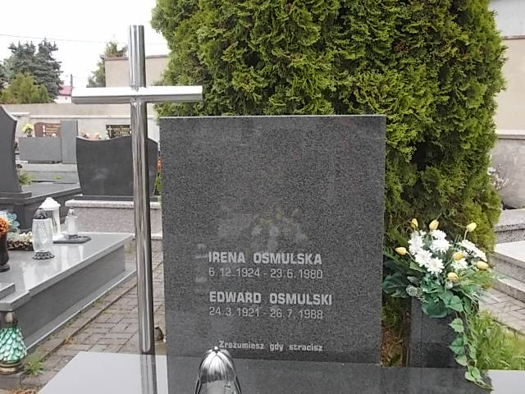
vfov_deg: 37.7
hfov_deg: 49.0
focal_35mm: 38
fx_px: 576
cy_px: 197
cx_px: 262
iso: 80
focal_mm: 5.3
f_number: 3.1
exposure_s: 1/100
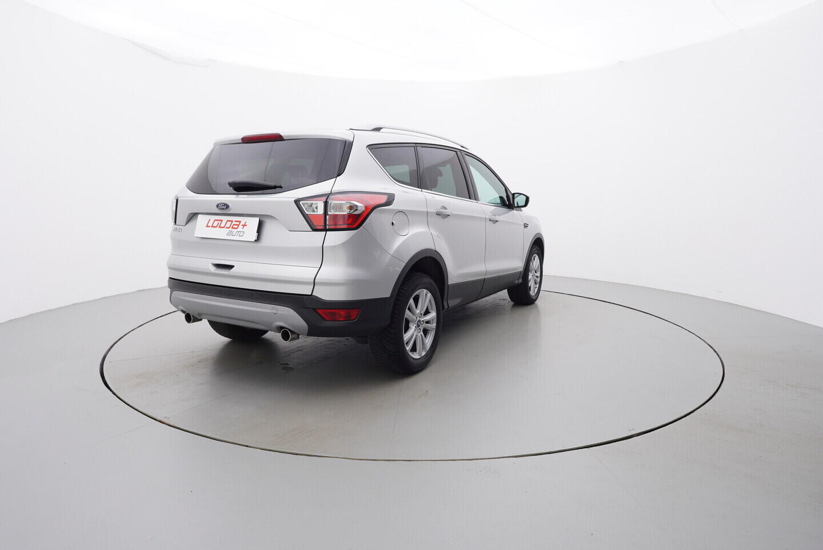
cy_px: 275
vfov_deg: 56.2
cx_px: 412
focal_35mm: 22
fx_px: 515
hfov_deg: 77.3
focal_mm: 15
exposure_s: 1/80
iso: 200
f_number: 5
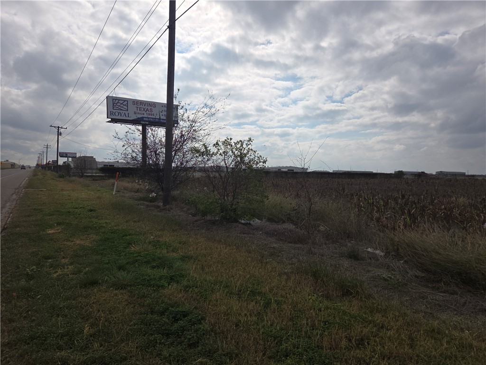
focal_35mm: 23
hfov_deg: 73.9
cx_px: 243
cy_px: 182
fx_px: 323
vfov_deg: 58.9
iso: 25
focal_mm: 5.4
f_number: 1.8
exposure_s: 1/5129
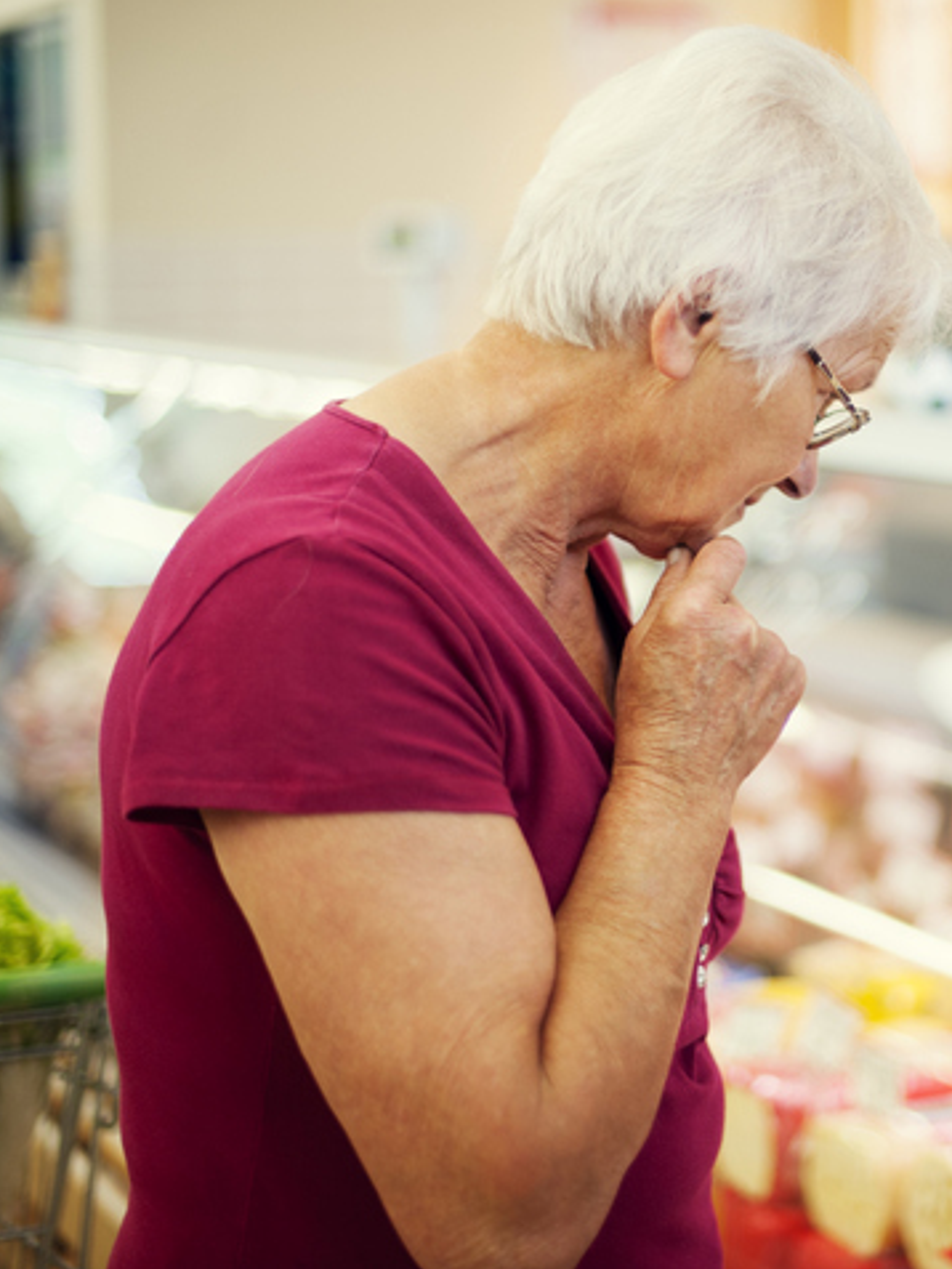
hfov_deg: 19.8
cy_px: 629
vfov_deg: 26.7
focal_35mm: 73
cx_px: 859
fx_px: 2676
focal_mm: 50
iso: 200
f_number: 1.6
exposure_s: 1/250
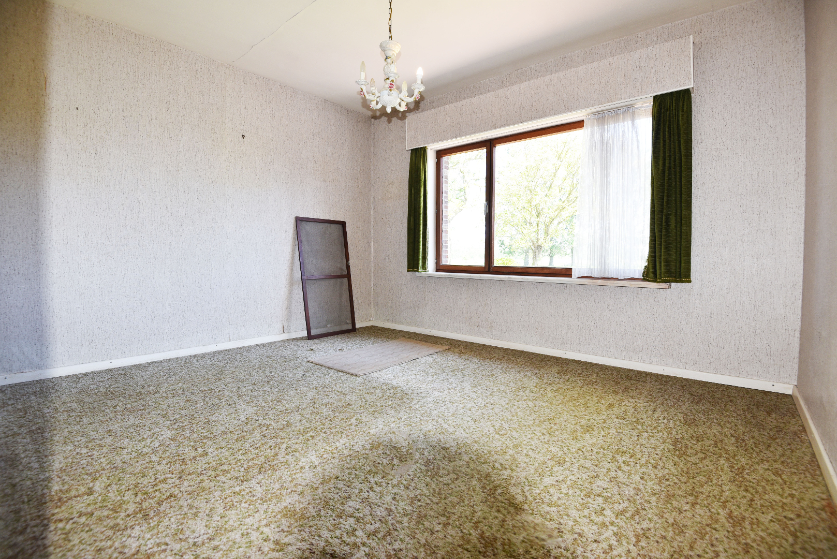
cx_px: 418
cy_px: 280
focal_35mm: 16
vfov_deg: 73.8
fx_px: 372
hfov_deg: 96.7
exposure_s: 1/125
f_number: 5.6
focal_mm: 16
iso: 450
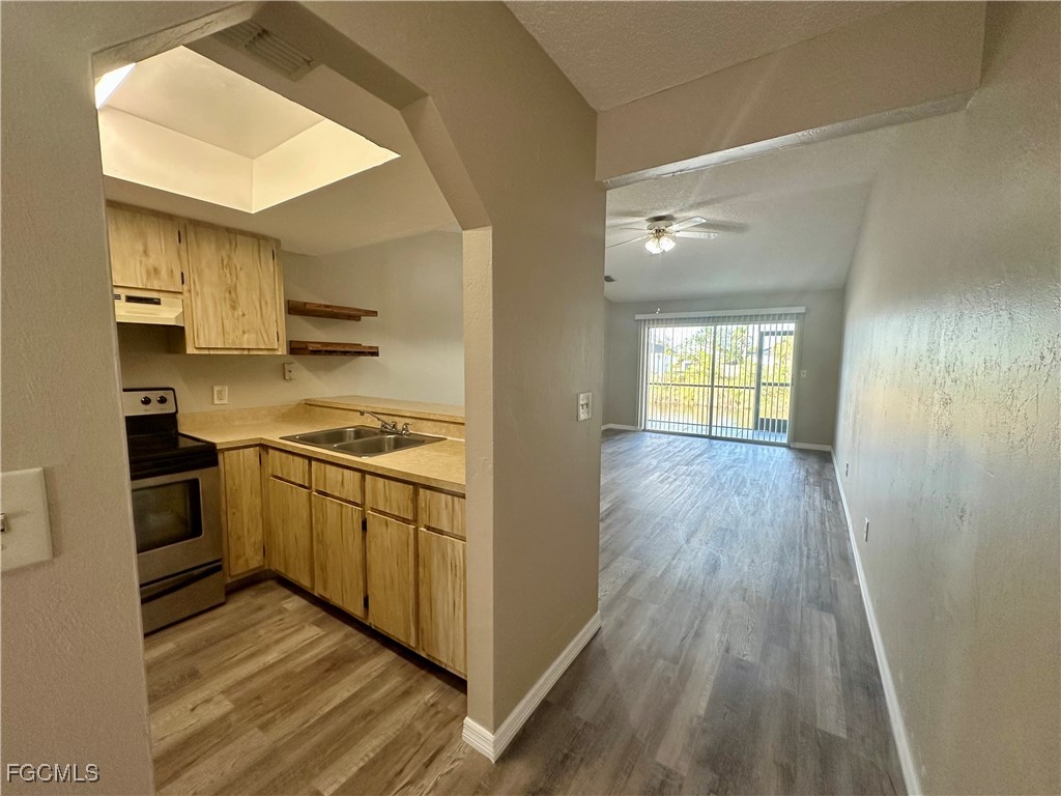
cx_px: 530
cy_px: 398
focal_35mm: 14
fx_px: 429
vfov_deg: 85.7
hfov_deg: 102.1
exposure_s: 1/120
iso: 200
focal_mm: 2.22
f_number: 2.2
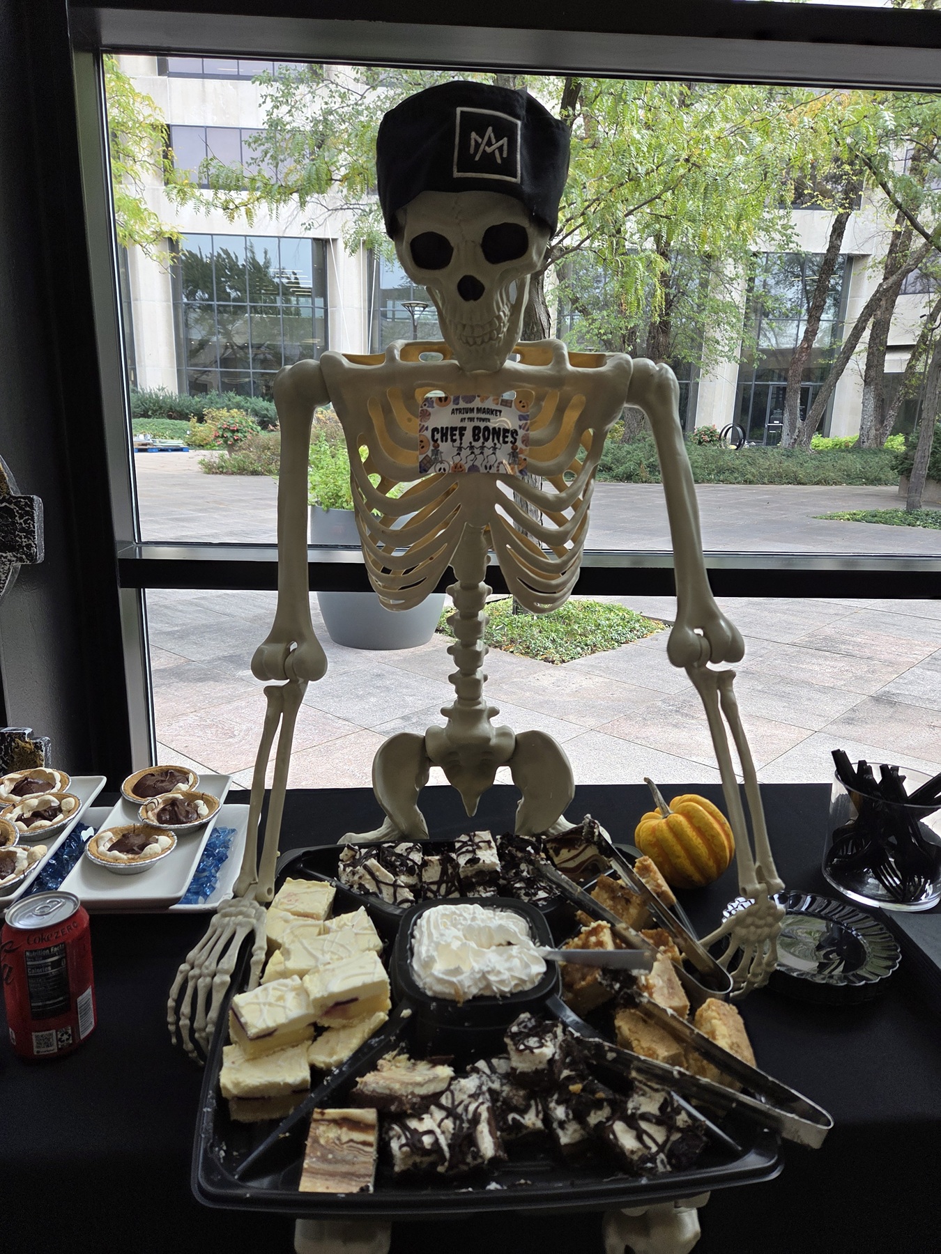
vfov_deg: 73.9
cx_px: 470
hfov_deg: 58.9
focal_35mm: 23
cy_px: 627
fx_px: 834
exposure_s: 1/180
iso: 40
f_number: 1.8
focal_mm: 5.4
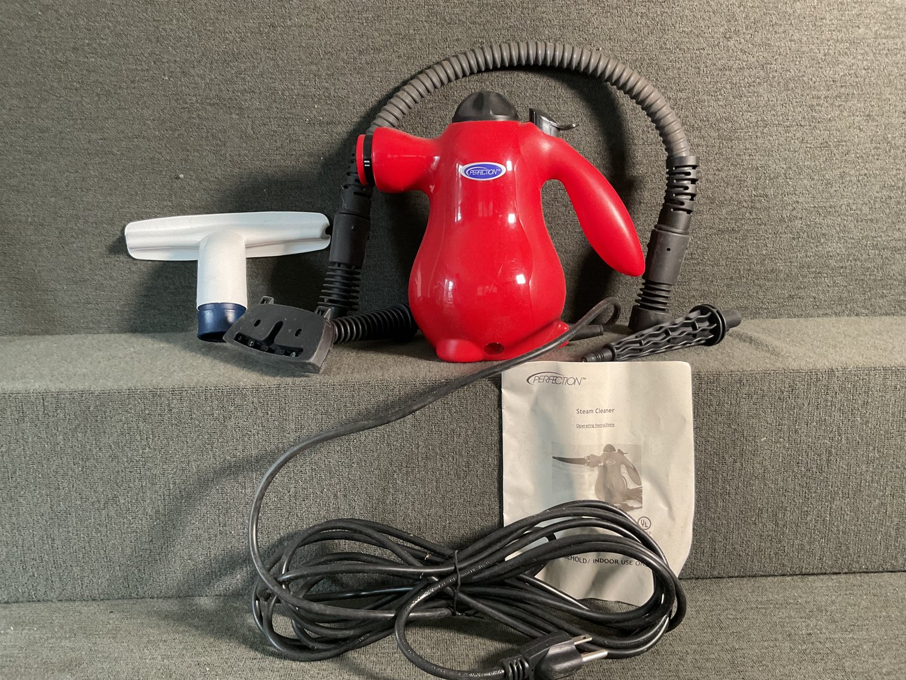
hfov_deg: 61.7
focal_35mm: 29
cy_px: 340
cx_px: 453
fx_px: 759
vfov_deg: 48.2
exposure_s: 1/60
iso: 200
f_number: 1.8
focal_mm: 3
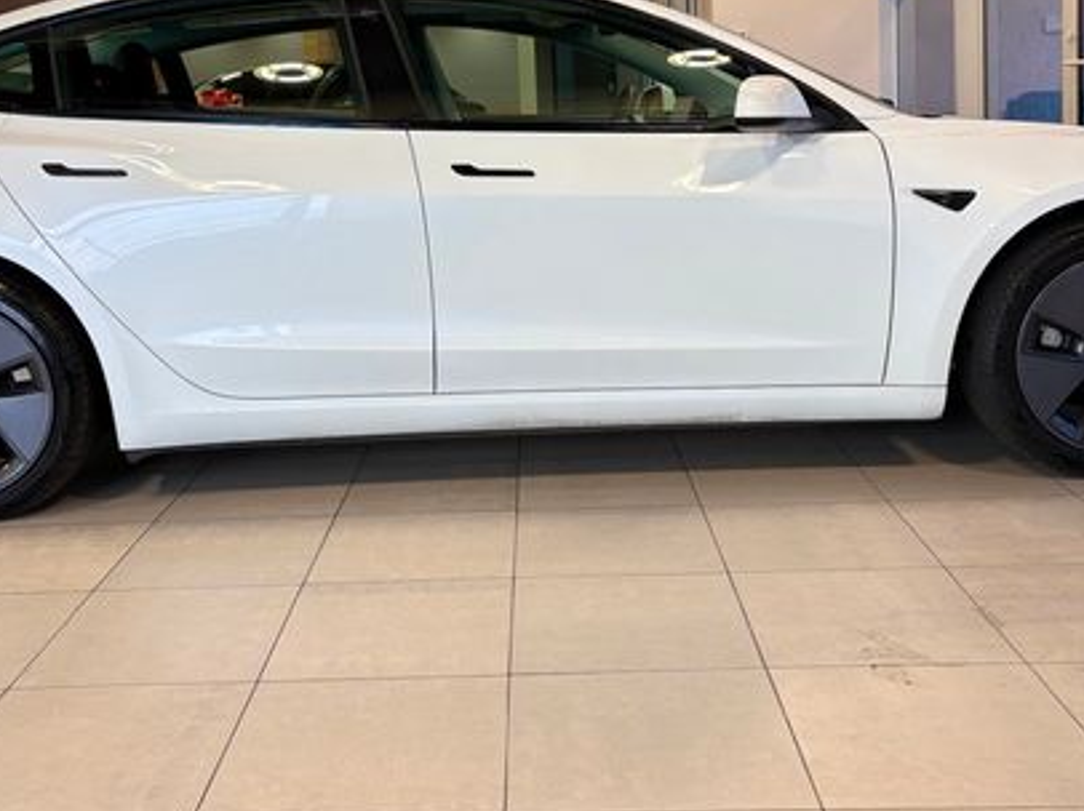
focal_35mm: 41
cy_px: 224
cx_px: 494
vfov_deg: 34.5
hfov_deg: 45.7
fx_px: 1283
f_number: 1.6
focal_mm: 5.96
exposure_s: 1/120
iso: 50
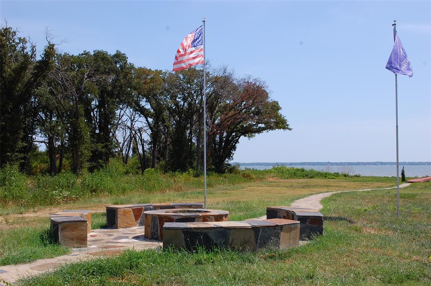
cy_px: 143
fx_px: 538
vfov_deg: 29.8
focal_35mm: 45
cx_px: 216
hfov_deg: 43.7
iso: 200
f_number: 9
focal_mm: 30
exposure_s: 1/320
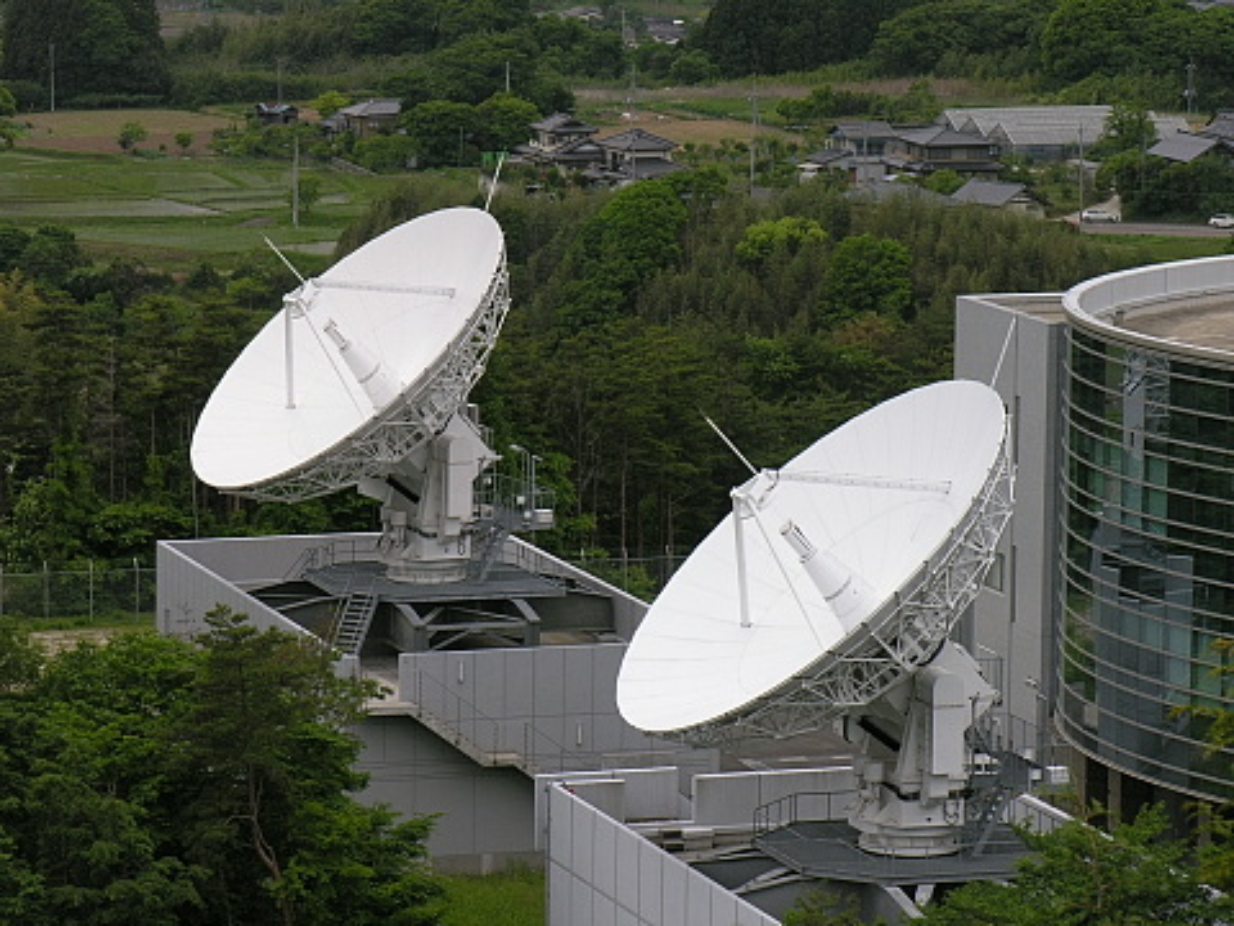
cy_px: 463
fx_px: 6238
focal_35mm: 175
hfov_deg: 11.3
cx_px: 617
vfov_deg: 8.5
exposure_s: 1/164
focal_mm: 44.5
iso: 100
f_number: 7.1
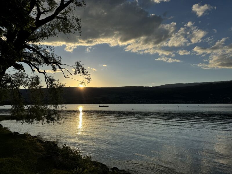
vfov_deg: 56.8
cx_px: 116
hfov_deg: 71.6
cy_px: 87
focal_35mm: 24
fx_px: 161
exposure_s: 1/9009
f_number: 1.78
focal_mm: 6.76
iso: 80
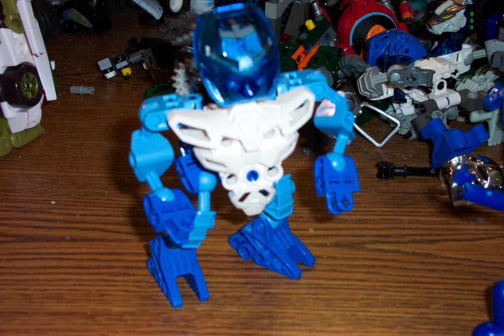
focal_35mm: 61
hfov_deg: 32.9
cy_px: 168
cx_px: 252
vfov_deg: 22.3
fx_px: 854
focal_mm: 12.6
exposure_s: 1/45
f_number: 3.5
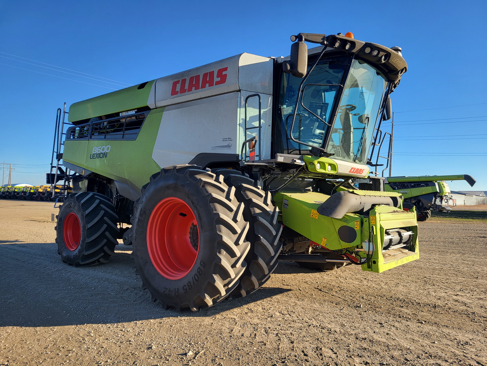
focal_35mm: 26
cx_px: 244
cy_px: 183
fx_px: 366
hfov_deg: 67.3
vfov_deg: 53.1
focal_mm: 5.4
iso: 40
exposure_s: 1/1058
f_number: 1.8
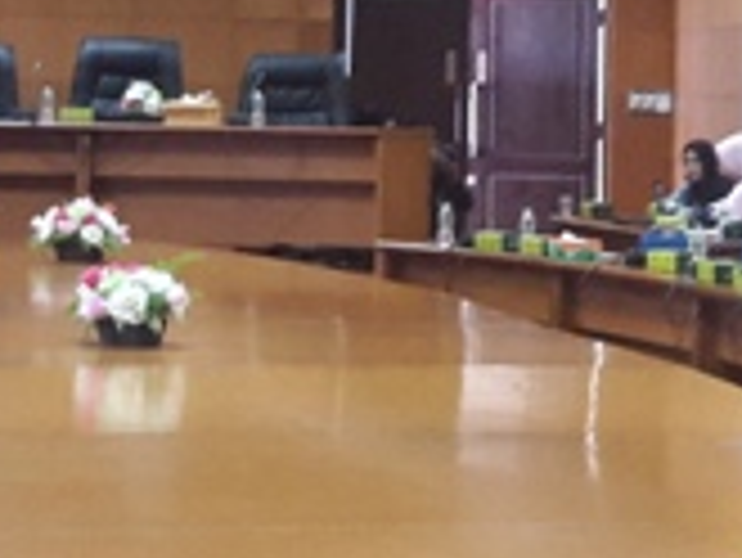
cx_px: 355
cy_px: -144
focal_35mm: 136
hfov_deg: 14.5
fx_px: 2917
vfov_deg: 10.7
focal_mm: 3.7
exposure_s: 1/17
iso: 250
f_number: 1.9
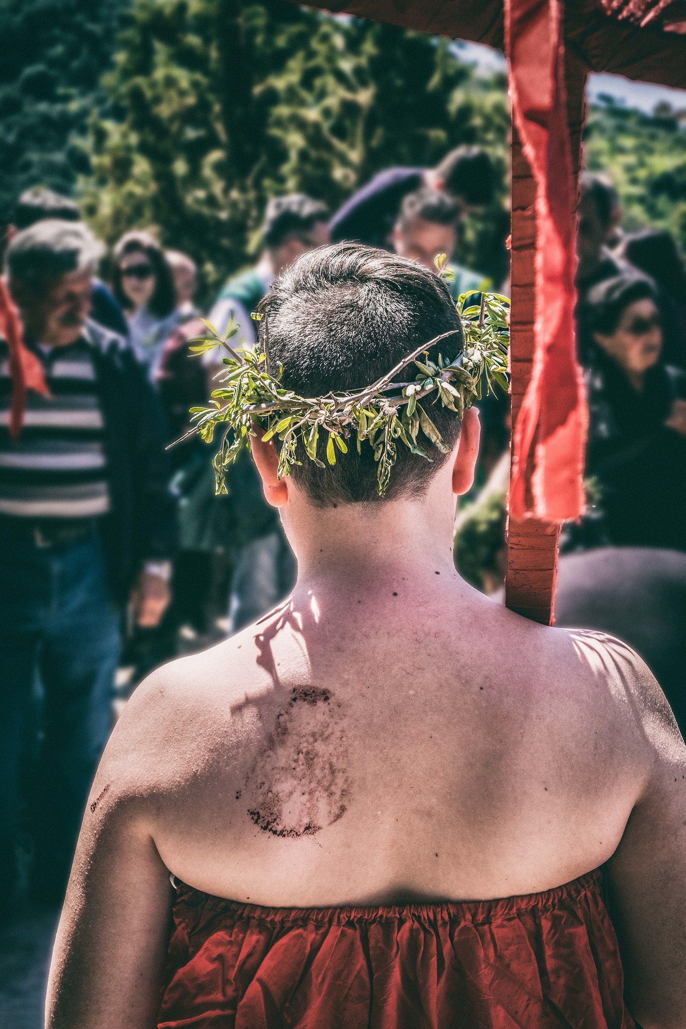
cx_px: 343
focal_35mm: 51
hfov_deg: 26.5
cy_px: 514
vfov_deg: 38.9
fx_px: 1458
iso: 200
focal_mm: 34.3
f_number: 7.1
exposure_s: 1/200
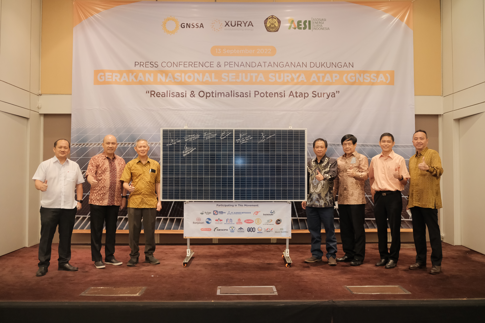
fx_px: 418
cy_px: 162
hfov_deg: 60.3
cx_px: 242
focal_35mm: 31
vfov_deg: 42.3
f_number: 3.2
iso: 2500
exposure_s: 1/100
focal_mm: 20.5
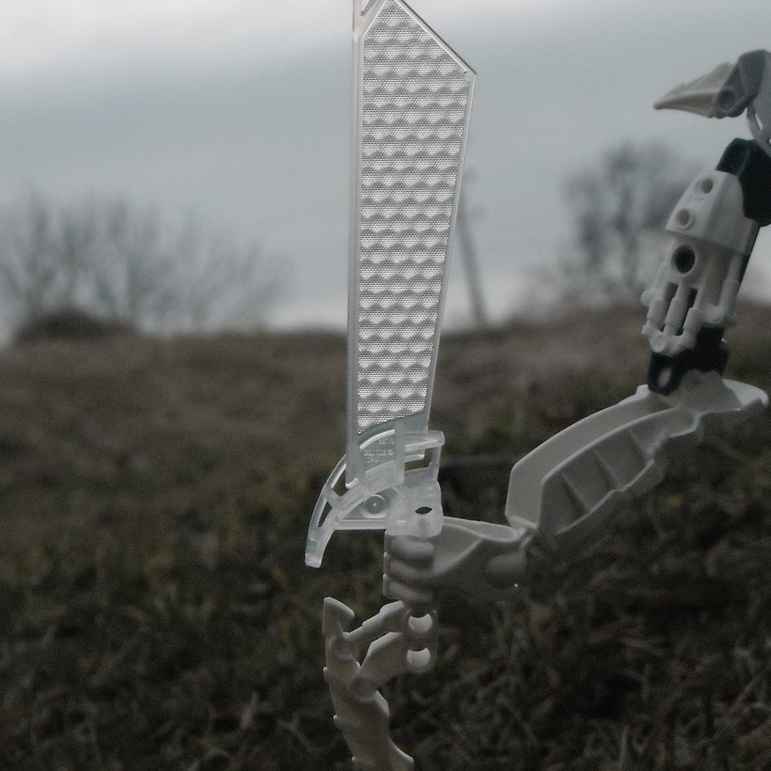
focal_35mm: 124
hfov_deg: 14.1
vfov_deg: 14.1
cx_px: 294
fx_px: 3125
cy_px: 386
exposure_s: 1/250
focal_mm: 17.1
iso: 590
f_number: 4.7
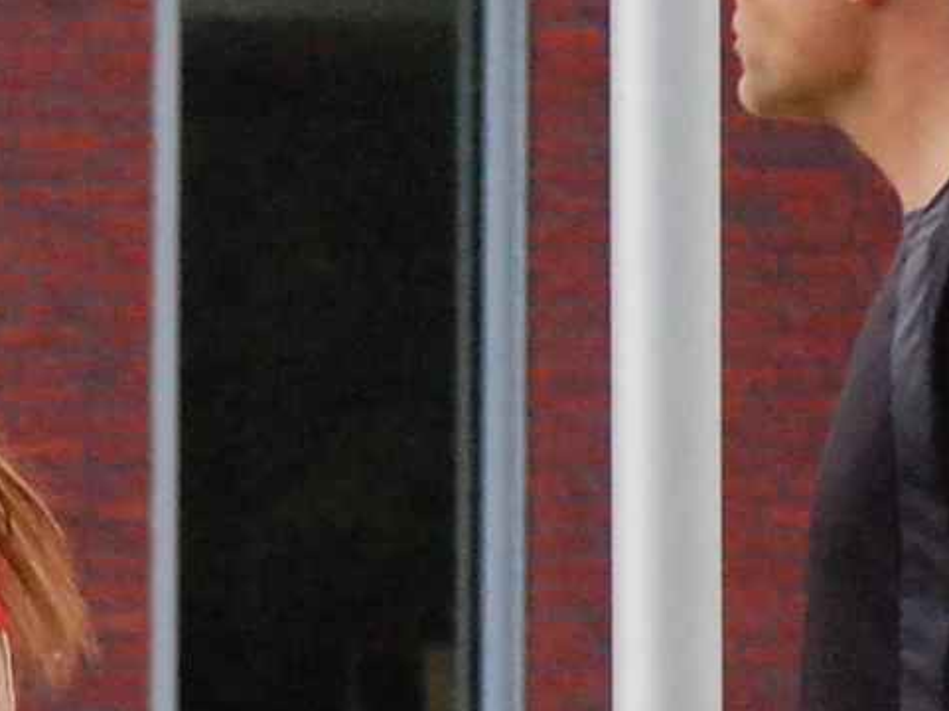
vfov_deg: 2.8
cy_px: 1076
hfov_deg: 3.8
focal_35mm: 525
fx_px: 14382
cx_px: -305
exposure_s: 1/640
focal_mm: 82
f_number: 5
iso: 1600
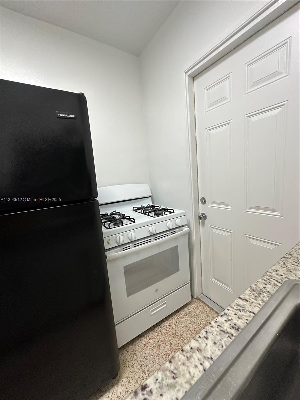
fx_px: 162
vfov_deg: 102.1
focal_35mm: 14
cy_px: 200
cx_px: 150
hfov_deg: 85.7
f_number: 2.2
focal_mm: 2.22
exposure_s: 1/120
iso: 250
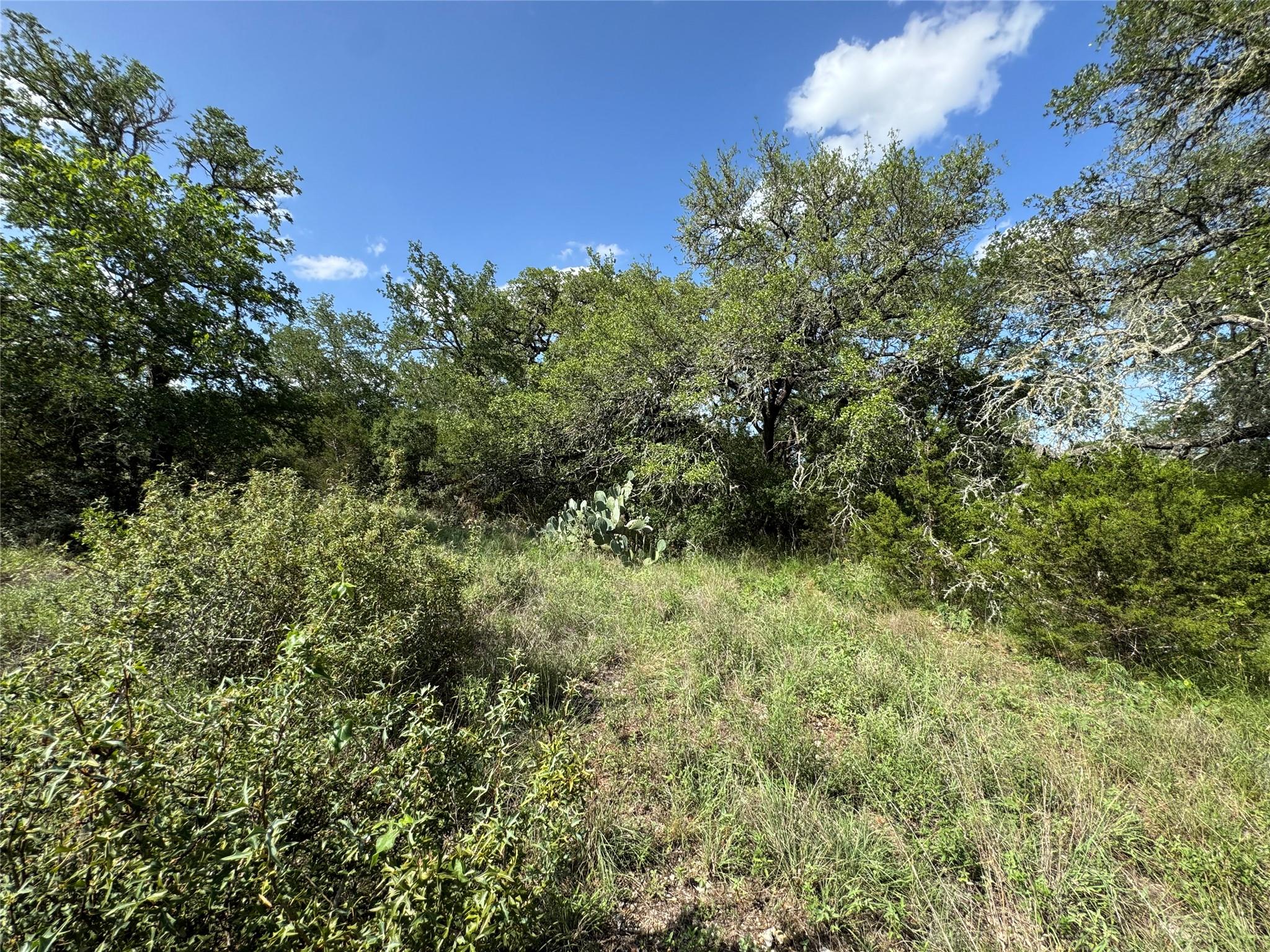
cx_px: 635
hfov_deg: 102.1
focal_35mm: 14
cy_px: 476
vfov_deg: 85.7
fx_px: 514
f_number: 2.2
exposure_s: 1/910
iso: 40
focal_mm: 2.22
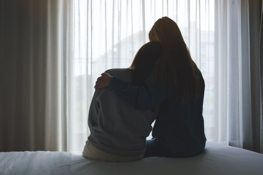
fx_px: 263
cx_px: 134
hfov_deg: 53.1
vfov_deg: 36.9
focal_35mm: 36
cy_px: 88
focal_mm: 23.4
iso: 160
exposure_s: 1/170
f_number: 2.8
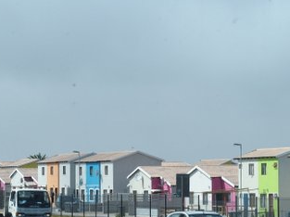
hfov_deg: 11.5
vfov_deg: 8.6
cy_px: 115
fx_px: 1439
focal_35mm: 172
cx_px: 120
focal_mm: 24
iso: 100
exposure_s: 1/800
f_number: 4.5
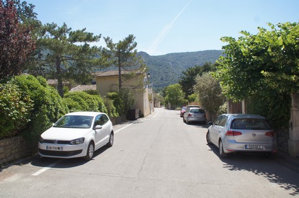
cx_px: 150
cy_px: 99
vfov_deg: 47.8
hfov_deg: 67.5
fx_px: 224
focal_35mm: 27
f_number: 7.1
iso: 100
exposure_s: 1/250
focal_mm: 18
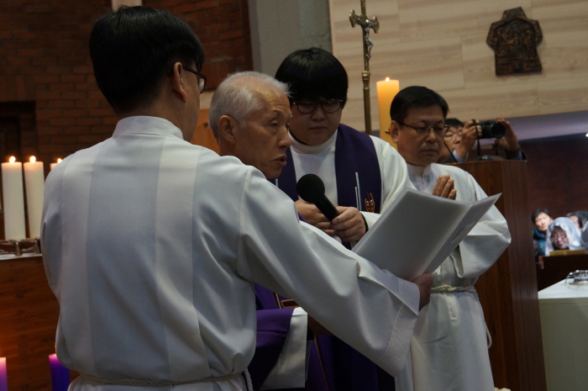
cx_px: 294
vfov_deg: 23.3
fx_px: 946
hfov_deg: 34.5
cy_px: 196
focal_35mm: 58
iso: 1250
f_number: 4.5
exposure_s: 1/60
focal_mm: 39
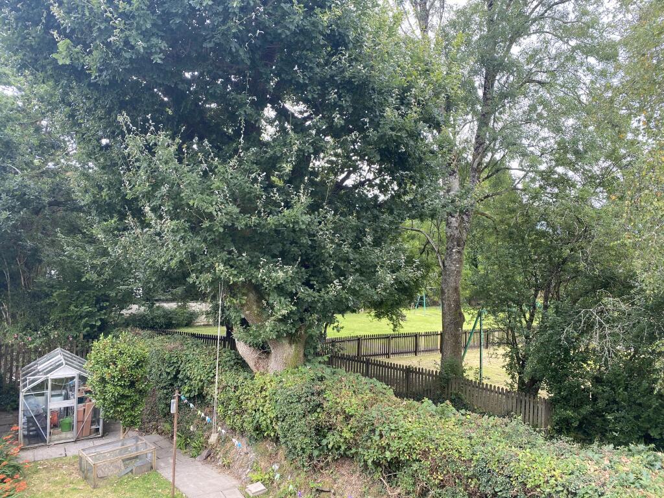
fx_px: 499
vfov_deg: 53.1
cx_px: 332
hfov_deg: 67.3
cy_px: 249
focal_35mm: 26
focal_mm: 4.25
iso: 32
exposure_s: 1/128
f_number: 1.8
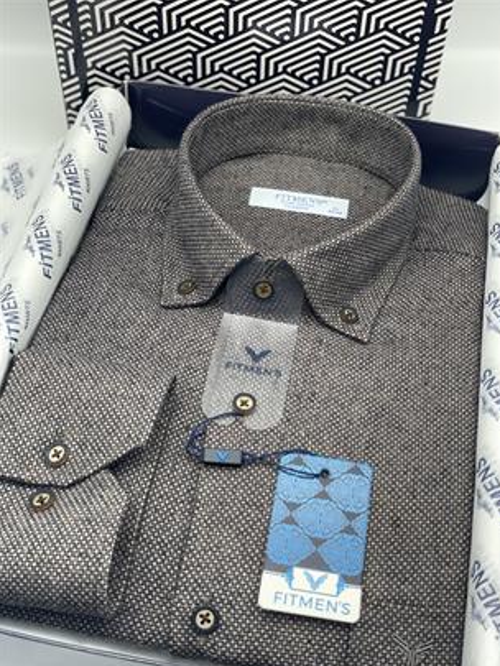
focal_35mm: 53
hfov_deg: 27.5
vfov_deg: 36.2
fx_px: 1020
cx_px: 253
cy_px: 338
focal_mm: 6
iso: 80
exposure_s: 1/122
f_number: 2
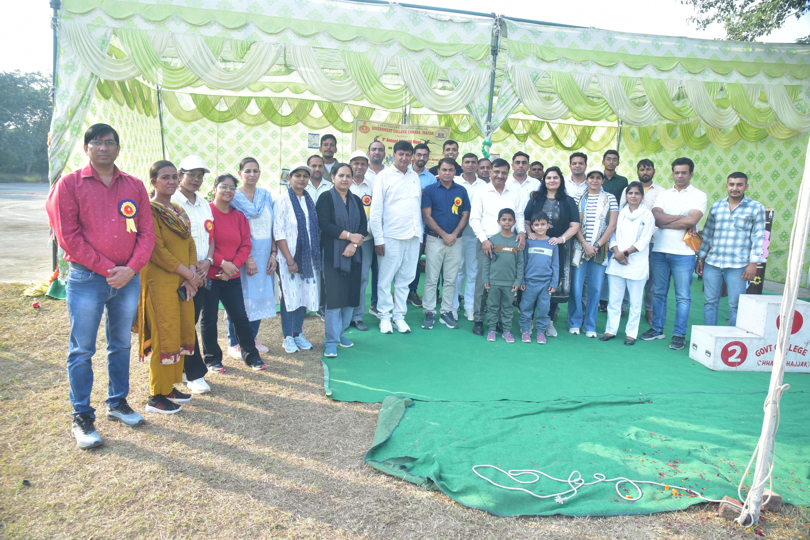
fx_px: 540
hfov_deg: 73.7
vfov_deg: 53.2
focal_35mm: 24
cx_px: 405
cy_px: 270
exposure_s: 1/125
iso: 640
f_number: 8
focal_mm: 24
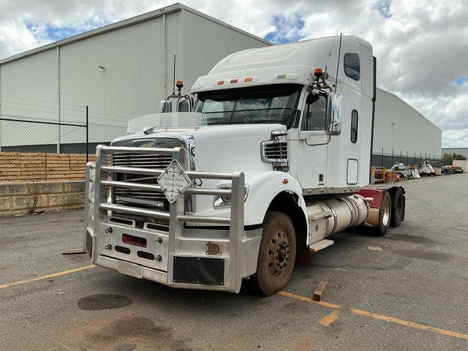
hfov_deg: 61.7
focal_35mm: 29
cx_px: 234
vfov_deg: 48.2
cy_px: 176
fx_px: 392
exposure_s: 1/2227
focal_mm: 3
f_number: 1.8
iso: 25
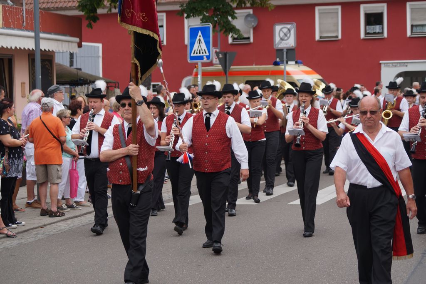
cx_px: 213
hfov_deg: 24.6
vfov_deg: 16.5
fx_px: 975
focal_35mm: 82
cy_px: 142
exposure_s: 1/200
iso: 100
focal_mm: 55
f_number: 5
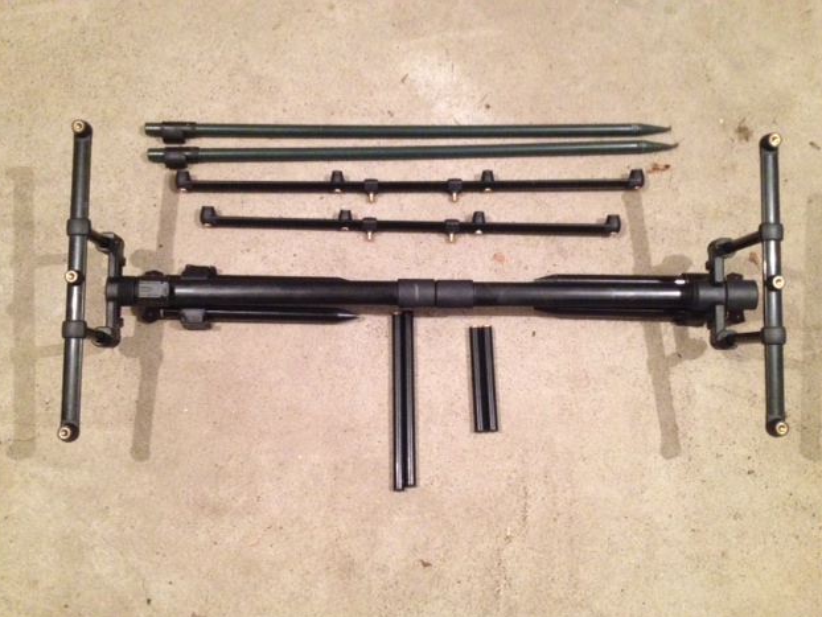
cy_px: 316
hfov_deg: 51.3
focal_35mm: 36
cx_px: 410
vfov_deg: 39.7
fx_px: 855
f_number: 2.4
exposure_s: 1/15
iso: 500
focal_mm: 4.28
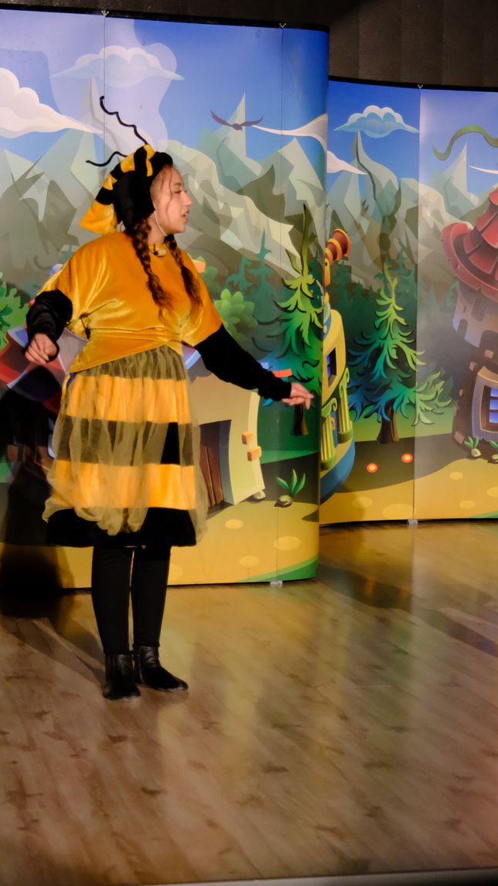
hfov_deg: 14.4
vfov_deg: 25.3
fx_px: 1972
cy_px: 454
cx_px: 305
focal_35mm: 84
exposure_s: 1/320
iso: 3200
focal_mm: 34.2
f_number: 2.8
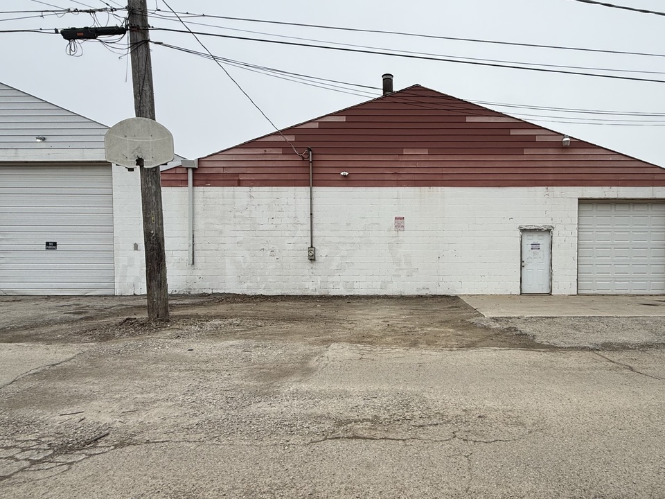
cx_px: 411
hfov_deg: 77.7
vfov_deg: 63.3
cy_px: 270
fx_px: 403
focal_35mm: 21
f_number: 2.2
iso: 50
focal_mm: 2.22
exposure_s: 1/1167
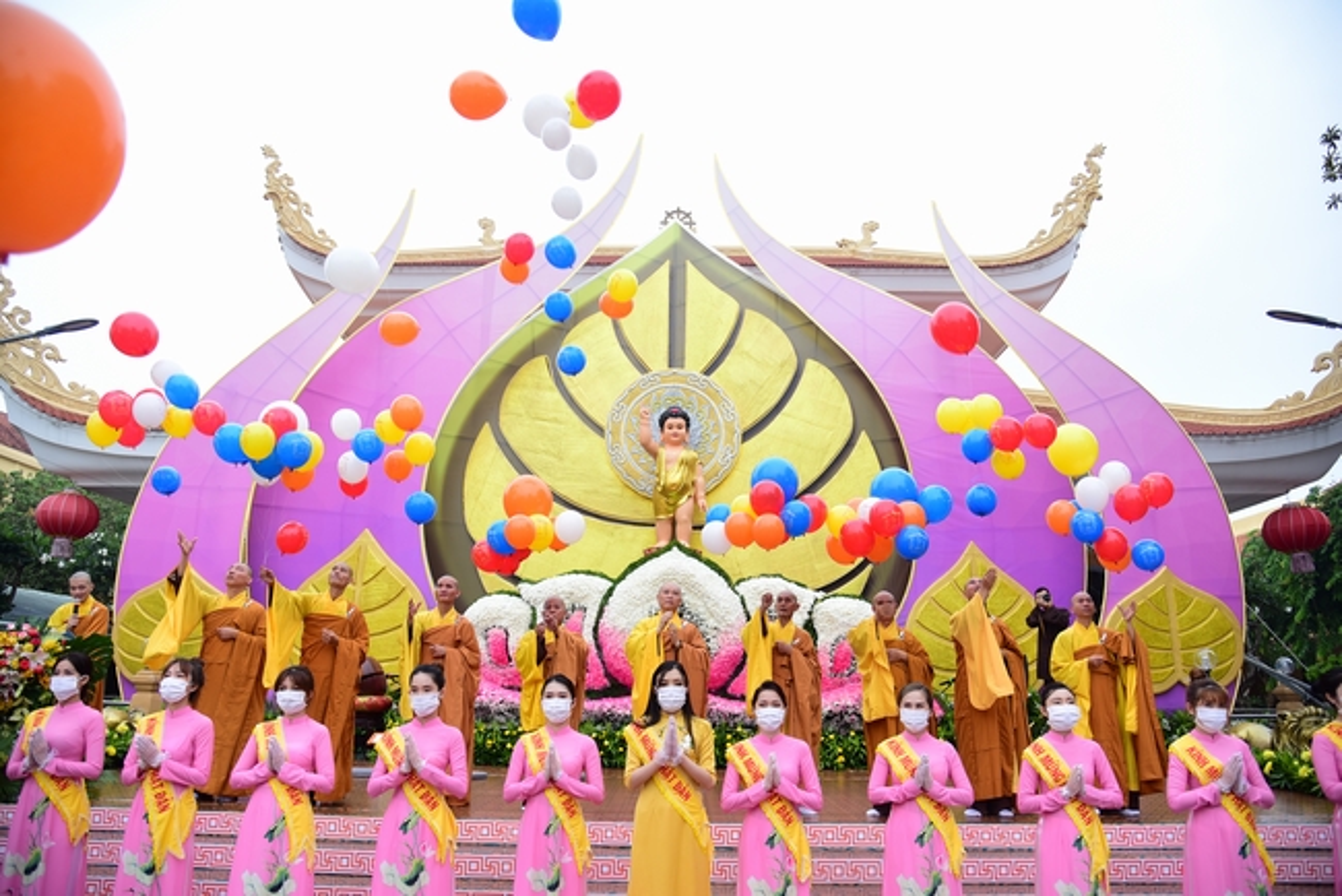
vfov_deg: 53.2
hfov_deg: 73.7
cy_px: 448
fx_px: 895
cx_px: 671
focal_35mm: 24
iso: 160
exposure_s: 1/125
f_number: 4
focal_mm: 24
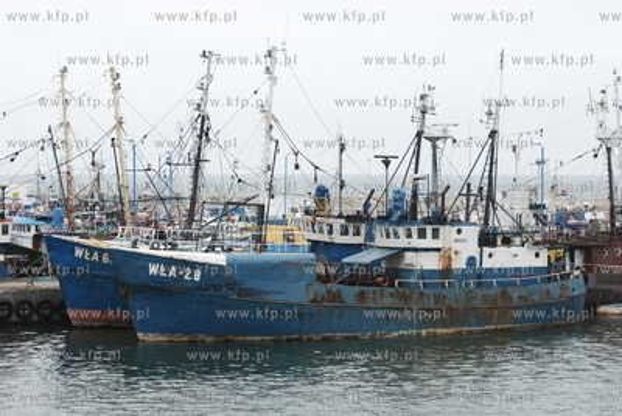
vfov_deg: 11.5
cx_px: 311
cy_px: 208
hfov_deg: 17.0
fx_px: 2076
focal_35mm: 120
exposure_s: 1/400
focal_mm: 80
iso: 400
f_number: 8
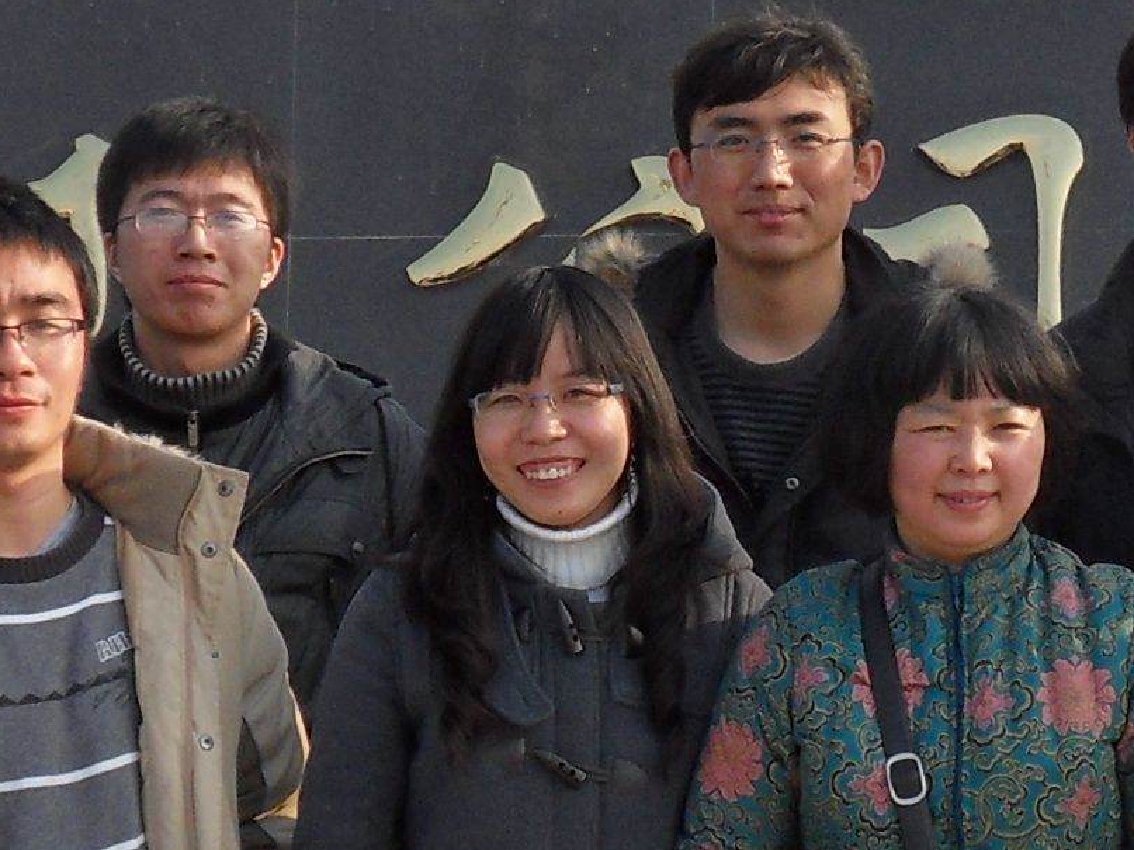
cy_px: 457
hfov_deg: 14.1
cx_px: 1201
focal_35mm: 137
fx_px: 4487
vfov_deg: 10.8
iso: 80
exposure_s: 1/350
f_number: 3.9
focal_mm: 6.3
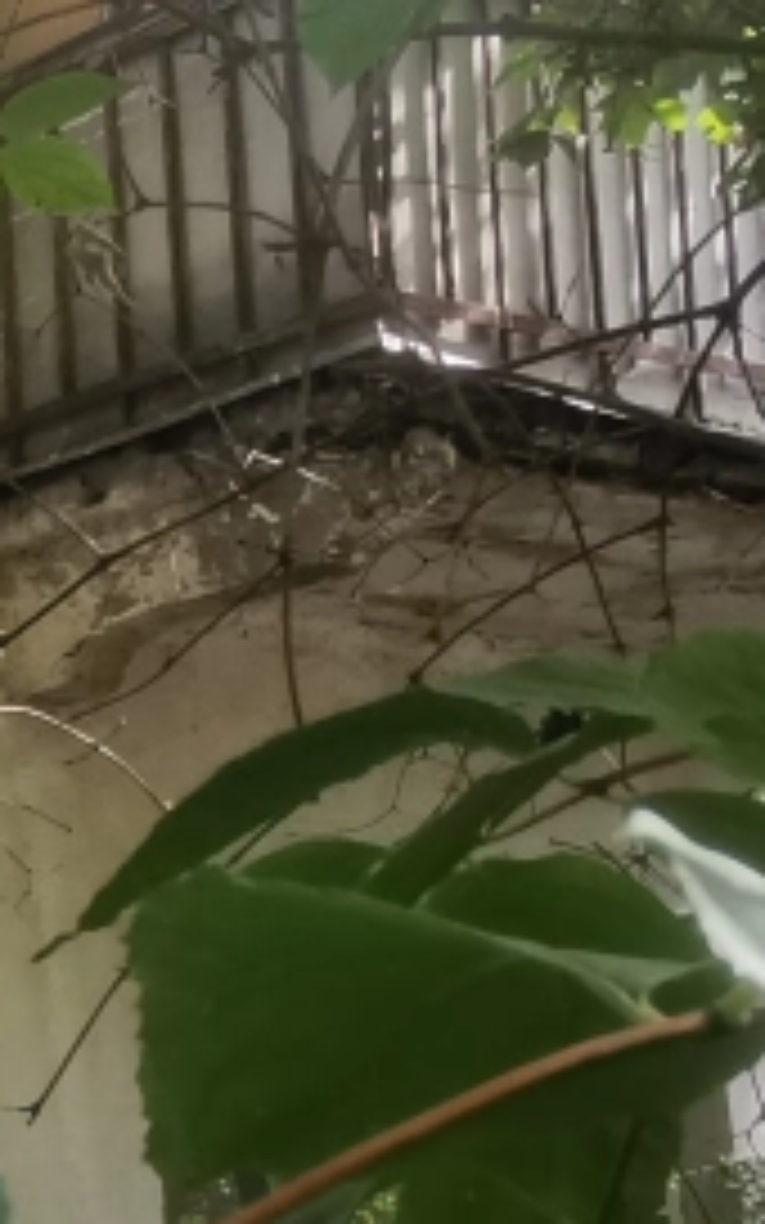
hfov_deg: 13.6
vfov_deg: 24.7
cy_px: 857
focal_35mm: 83
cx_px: -738
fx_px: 2769
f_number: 2.2
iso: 50
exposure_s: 1/211
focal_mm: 2.23
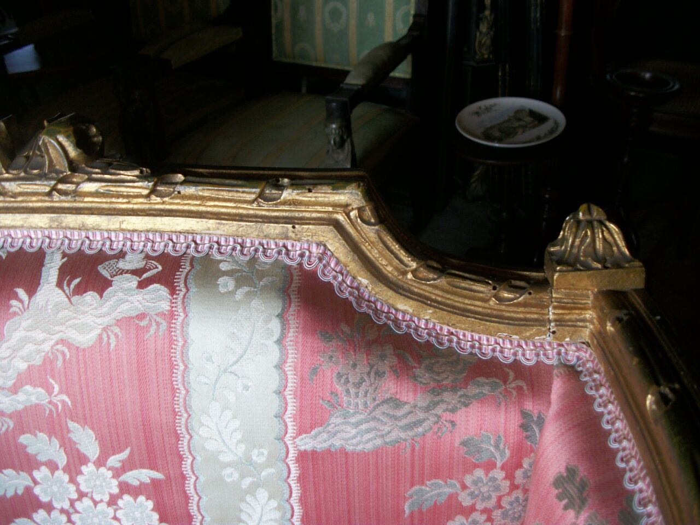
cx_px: 350
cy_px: 262
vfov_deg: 44.2
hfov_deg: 56.8
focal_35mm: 32
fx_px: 647
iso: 80
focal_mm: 5.7
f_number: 2.9
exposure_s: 1/60
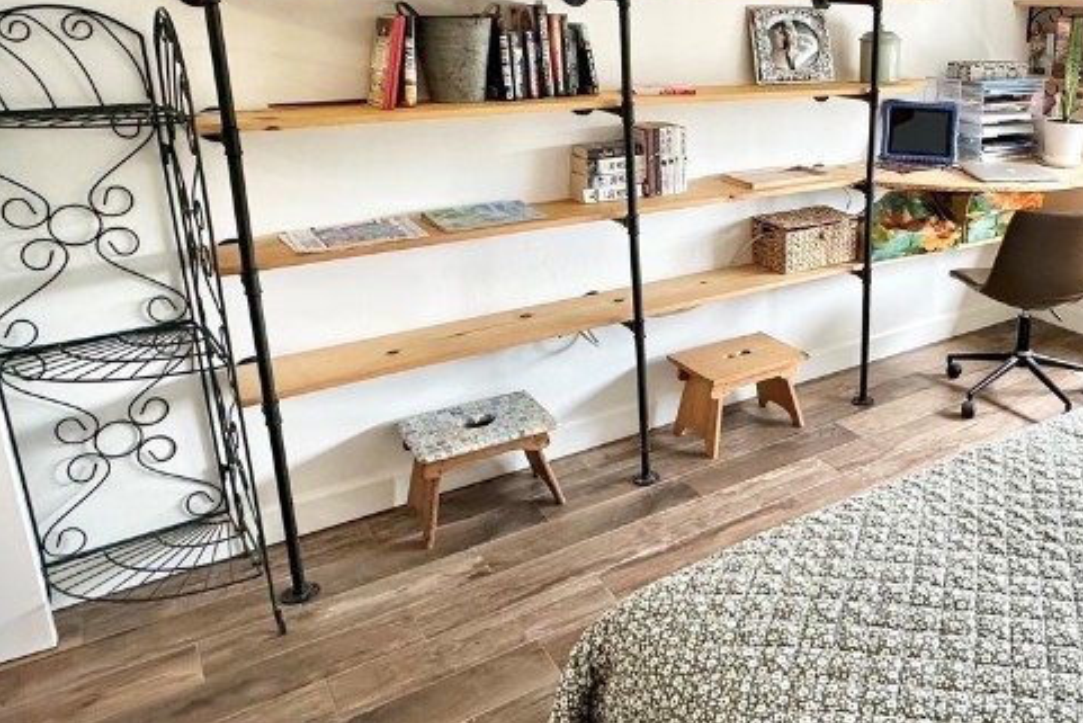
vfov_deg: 41.9
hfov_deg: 56.1
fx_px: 933
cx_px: 860
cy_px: 257
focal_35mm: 31
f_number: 2.2
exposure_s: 1/99
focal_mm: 2.22
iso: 160
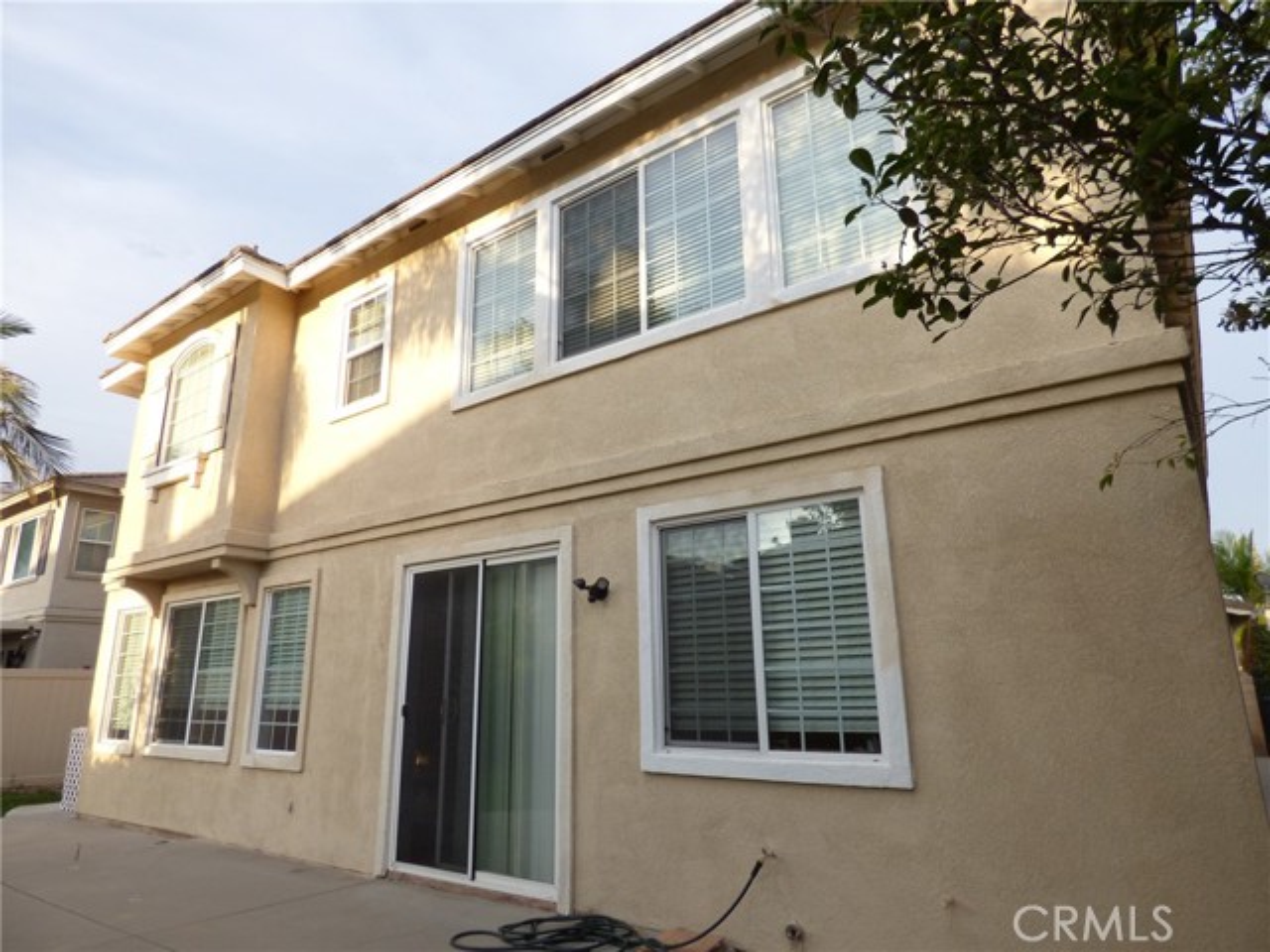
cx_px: 635
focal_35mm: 20
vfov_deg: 66.0
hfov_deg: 81.7
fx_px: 734
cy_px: 476
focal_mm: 3.58
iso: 100
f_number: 2.8
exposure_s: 1/400
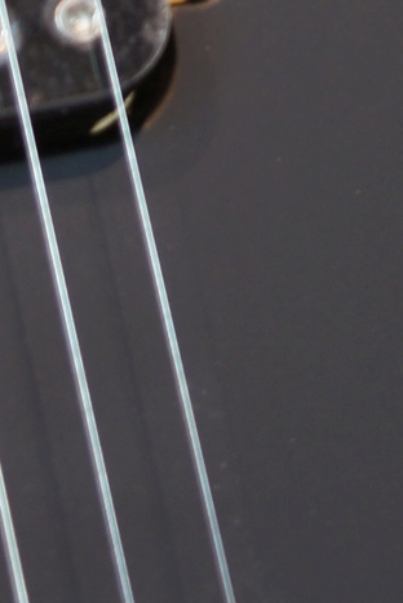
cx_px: 490
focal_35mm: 440
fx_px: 7377
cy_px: -527
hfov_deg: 3.1
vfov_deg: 4.6
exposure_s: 1/4
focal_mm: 60
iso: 100
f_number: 6.3
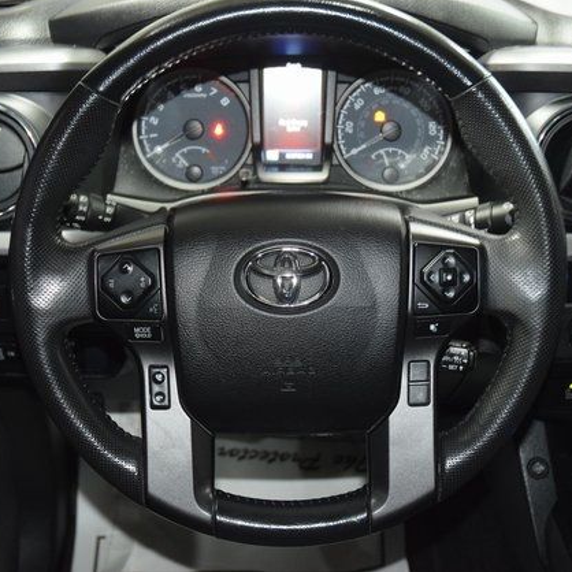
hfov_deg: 30.2
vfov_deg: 30.2
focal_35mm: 57
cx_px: 286
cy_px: 281
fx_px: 1059
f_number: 3.8
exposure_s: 1/15
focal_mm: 29
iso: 1800
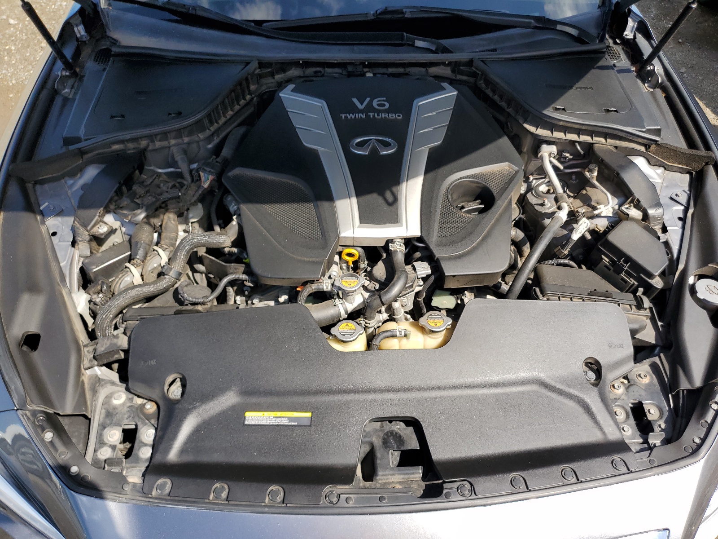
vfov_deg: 53.1
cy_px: 270
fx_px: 539
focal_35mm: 26
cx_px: 359
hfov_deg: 67.3
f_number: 1.5
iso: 50
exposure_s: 1/1429
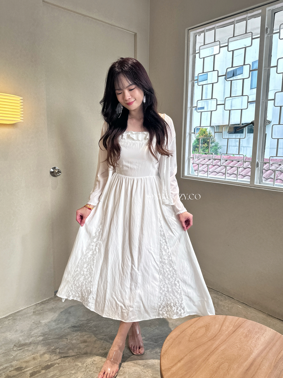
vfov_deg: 71.6
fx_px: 262
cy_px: 189
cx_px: 142
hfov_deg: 56.8
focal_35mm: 24
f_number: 1.78
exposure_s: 1/100
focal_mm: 6.86
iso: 100
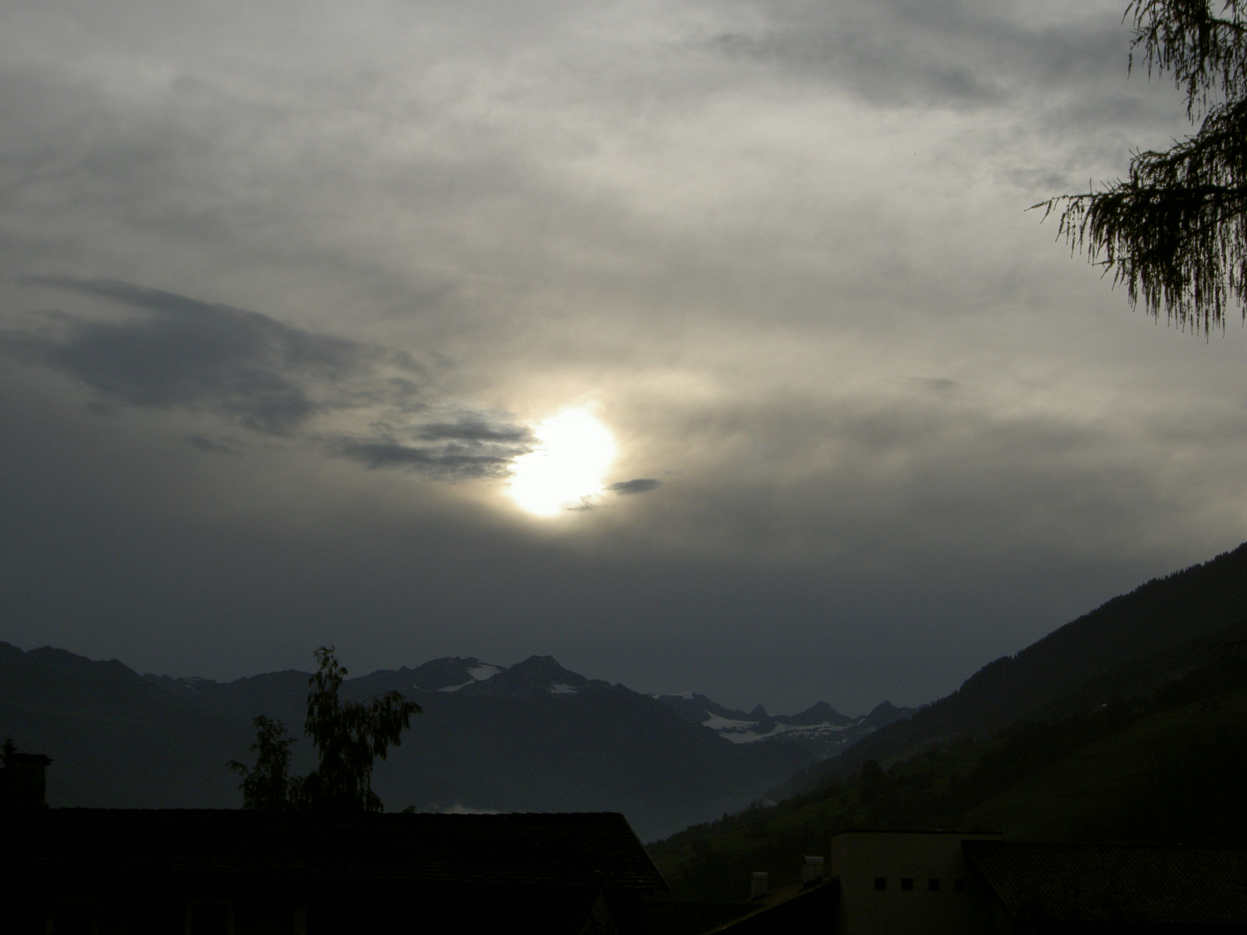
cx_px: 624
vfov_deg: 21.3
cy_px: 468
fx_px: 2486
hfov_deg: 28.2
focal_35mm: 69
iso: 50
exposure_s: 1/1000
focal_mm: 14.2
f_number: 6.1
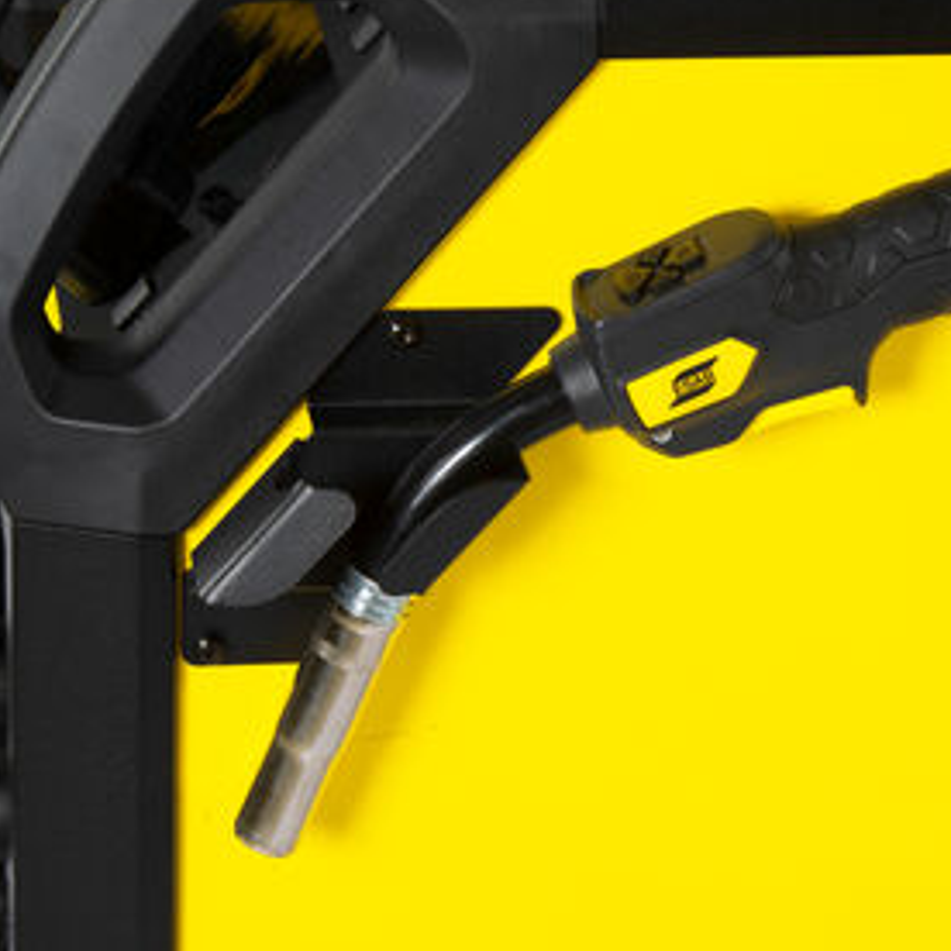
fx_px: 5906
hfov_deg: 9.2
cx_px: 779
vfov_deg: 9.2
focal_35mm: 190
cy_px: 553
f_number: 10
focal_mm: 112
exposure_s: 1/40
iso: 50
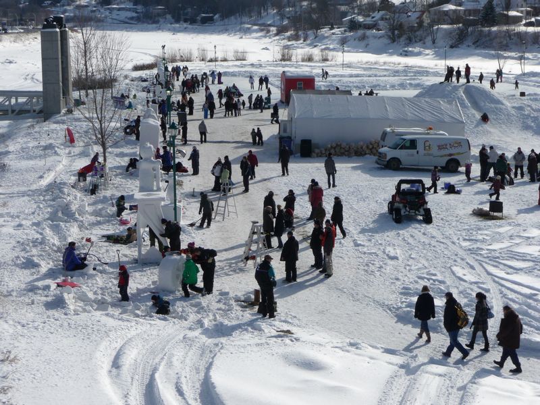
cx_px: 270
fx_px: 1201
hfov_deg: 25.3
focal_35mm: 77
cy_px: 202
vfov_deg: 19.1
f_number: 11
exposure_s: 1/320
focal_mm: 13.1
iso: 100
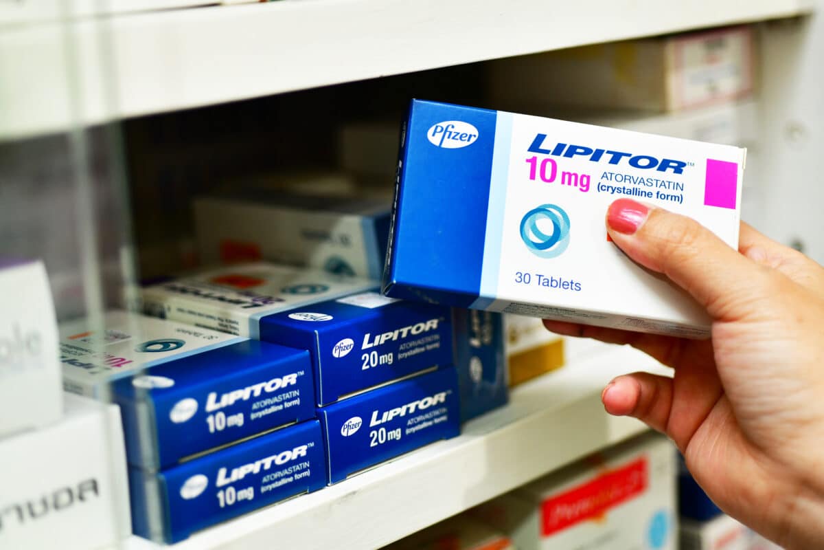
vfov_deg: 22.6
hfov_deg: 33.4
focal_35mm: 60
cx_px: 412
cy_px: 275
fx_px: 1373
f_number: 3.2
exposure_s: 1/60
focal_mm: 60
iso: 800
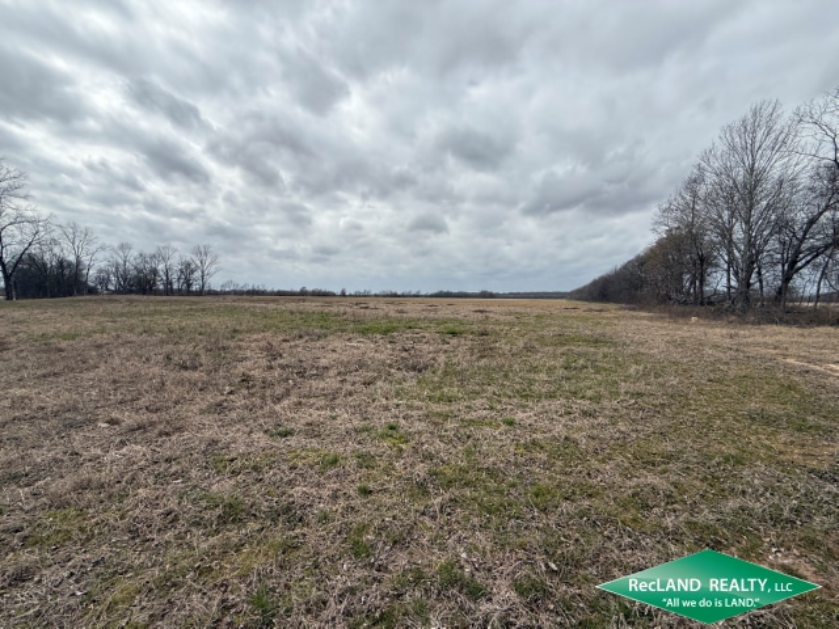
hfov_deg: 102.1
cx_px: 420
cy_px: 314
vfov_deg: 85.7
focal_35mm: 14
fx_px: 339
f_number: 2.2
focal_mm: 2.22
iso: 50
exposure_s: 1/3460
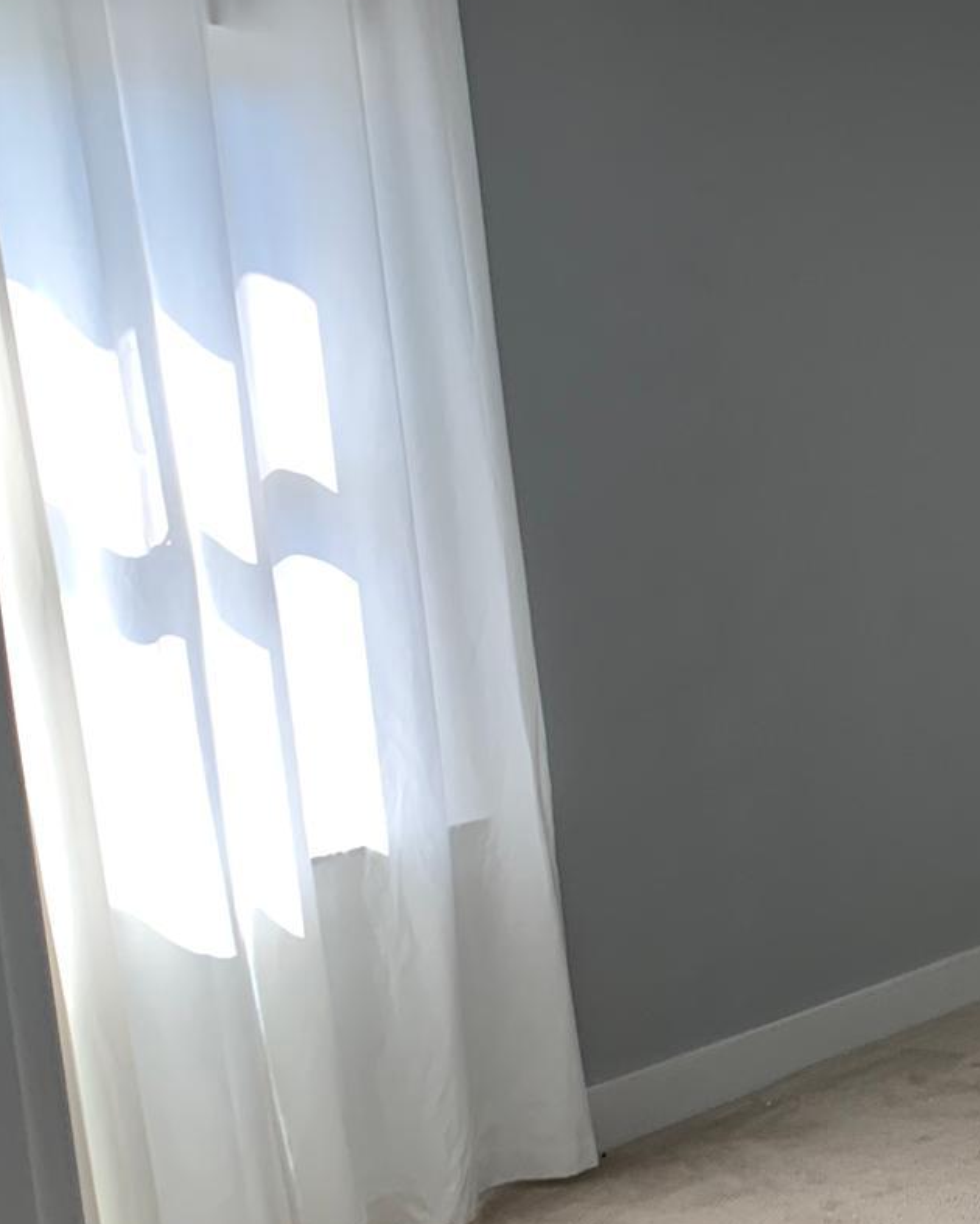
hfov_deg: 21.1
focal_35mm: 66
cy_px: 871
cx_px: 1263
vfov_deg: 28.4
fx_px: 2392
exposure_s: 1/121
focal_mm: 4.25
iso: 50
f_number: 1.8
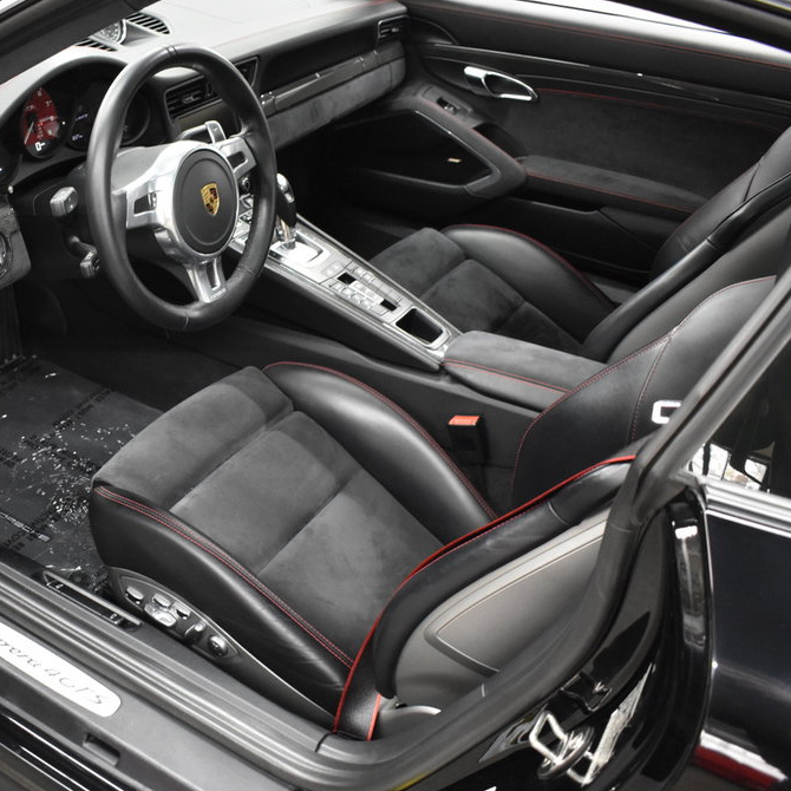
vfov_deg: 42.8
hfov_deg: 42.0
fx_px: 1008
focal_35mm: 39
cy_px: 400
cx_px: 231
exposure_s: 1/30
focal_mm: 20
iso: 2200
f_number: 3.8
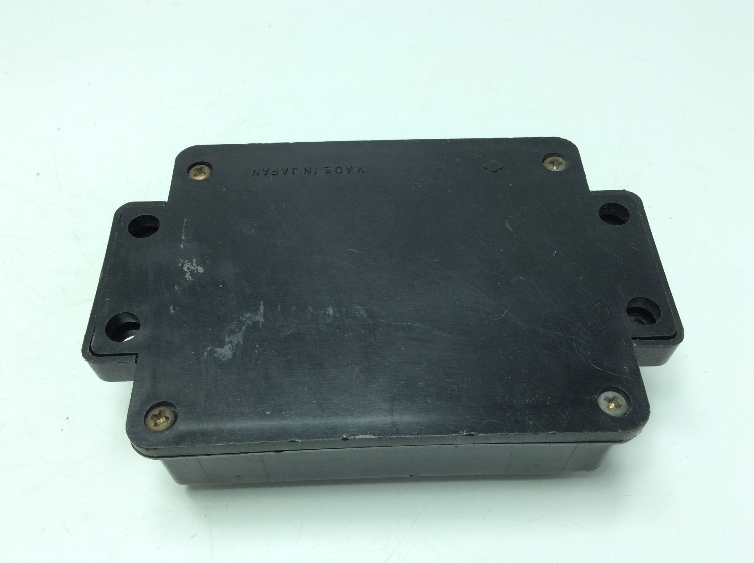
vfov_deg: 44.1
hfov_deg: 56.9
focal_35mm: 32
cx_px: 377
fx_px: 696
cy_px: 282
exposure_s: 1/255
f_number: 2.4
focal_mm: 3.3
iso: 32
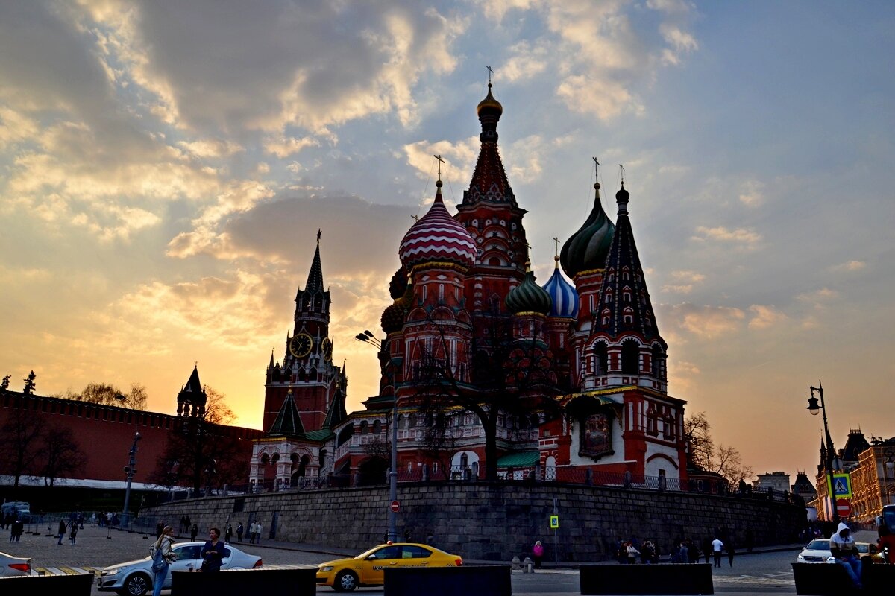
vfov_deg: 40.0
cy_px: 298
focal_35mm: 33
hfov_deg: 57.2
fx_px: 820
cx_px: 448
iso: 100
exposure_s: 1/200
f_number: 7.1
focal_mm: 22
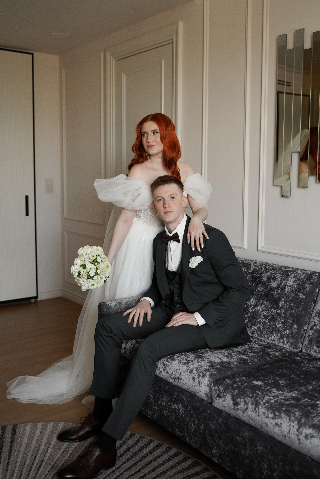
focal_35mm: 36
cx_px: 160
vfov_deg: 53.1
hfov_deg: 36.9
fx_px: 480
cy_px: 240
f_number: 2.8
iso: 1250
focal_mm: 36
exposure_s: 1/400
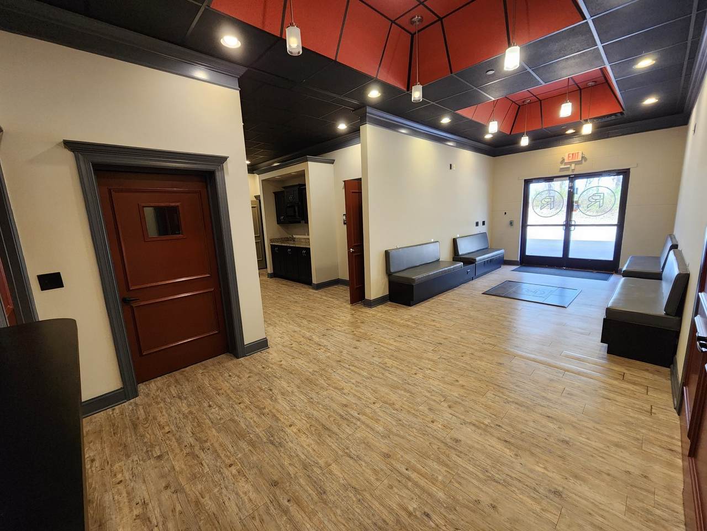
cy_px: 266
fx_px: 266
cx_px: 354
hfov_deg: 106.2
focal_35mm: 13
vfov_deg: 89.9
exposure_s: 1/60
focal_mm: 2.2
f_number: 2.2
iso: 400
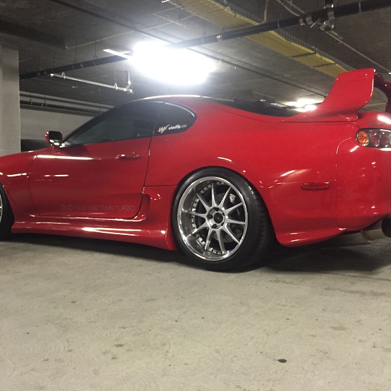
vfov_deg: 46.0
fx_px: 460
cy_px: 195
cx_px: 182
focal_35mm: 36
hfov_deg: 46.0
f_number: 2.2
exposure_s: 1/15
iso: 320
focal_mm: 4.15
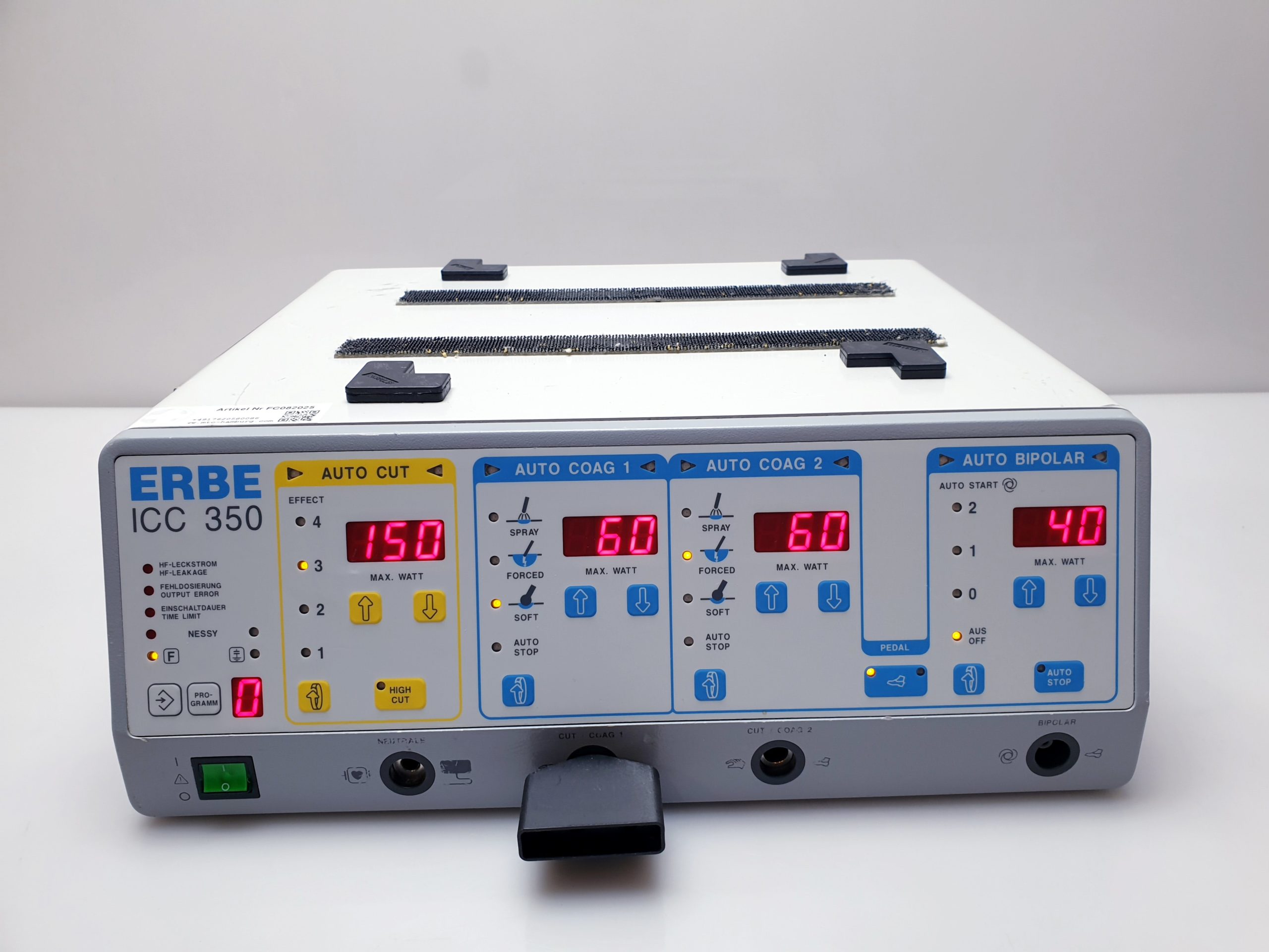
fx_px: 953
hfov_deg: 67.3
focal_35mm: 26
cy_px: 476
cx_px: 634
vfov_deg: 53.1
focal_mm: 4.3
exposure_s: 1/50
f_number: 2.4
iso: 64
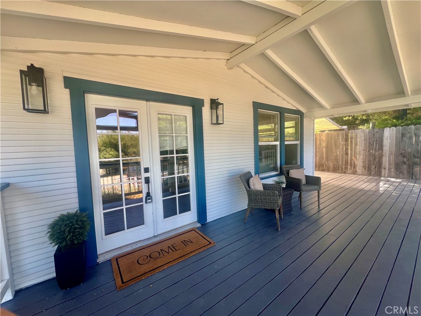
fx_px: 158
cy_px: 158
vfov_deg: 89.9
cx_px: 210
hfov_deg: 106.2
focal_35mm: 13
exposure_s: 1/189
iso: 32
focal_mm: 1.57
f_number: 1.8
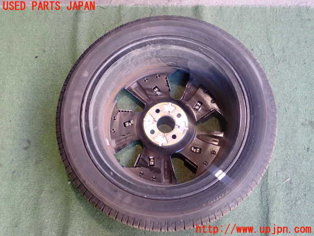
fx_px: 327
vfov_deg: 39.7
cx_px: 157
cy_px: 118
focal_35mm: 36
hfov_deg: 51.4
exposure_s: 1/40
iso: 320
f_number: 2.5
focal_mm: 6.37
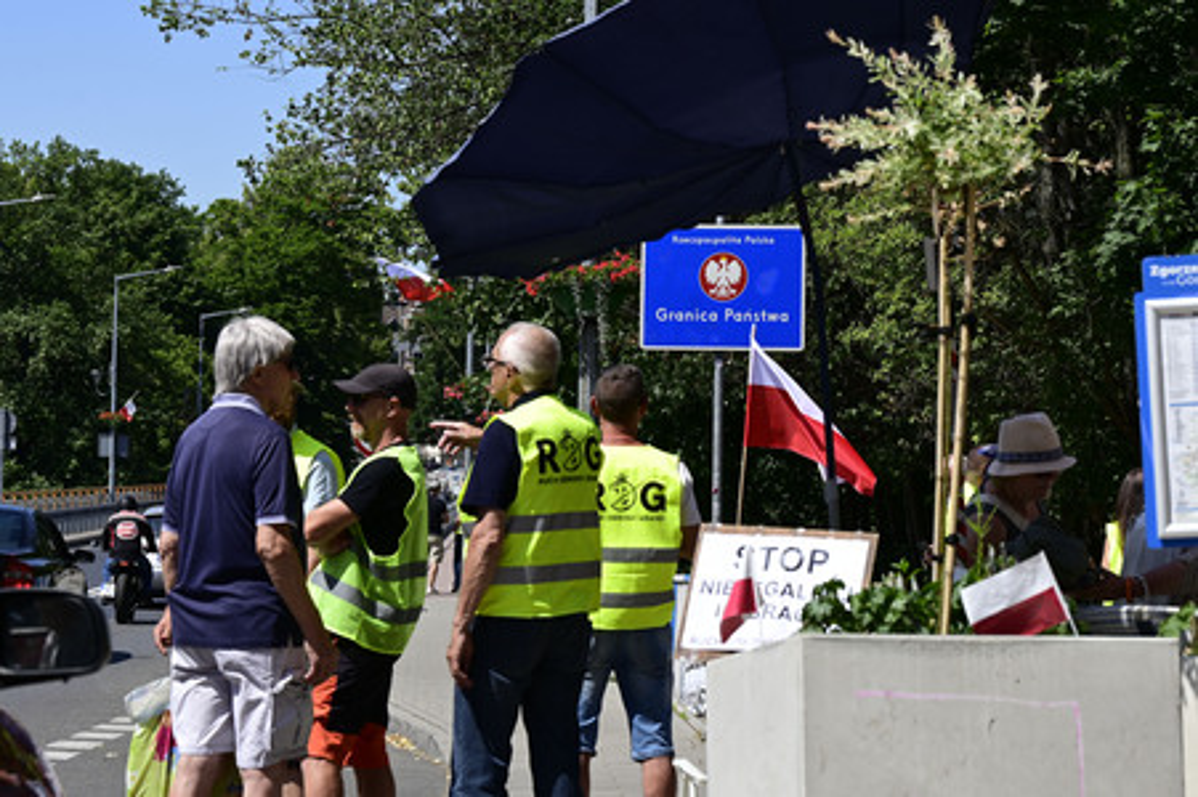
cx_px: 599
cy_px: 398
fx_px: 2627
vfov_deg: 17.2
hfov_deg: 25.7
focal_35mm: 79
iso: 100
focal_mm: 79
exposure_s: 1/250
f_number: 9
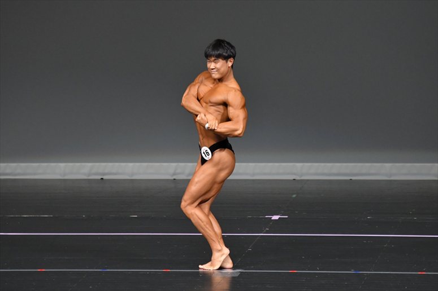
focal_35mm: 345
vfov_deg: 4.0
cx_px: 219
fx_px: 4196
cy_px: 146
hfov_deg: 6.0
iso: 4000
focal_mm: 230
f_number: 5.6
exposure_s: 1/400
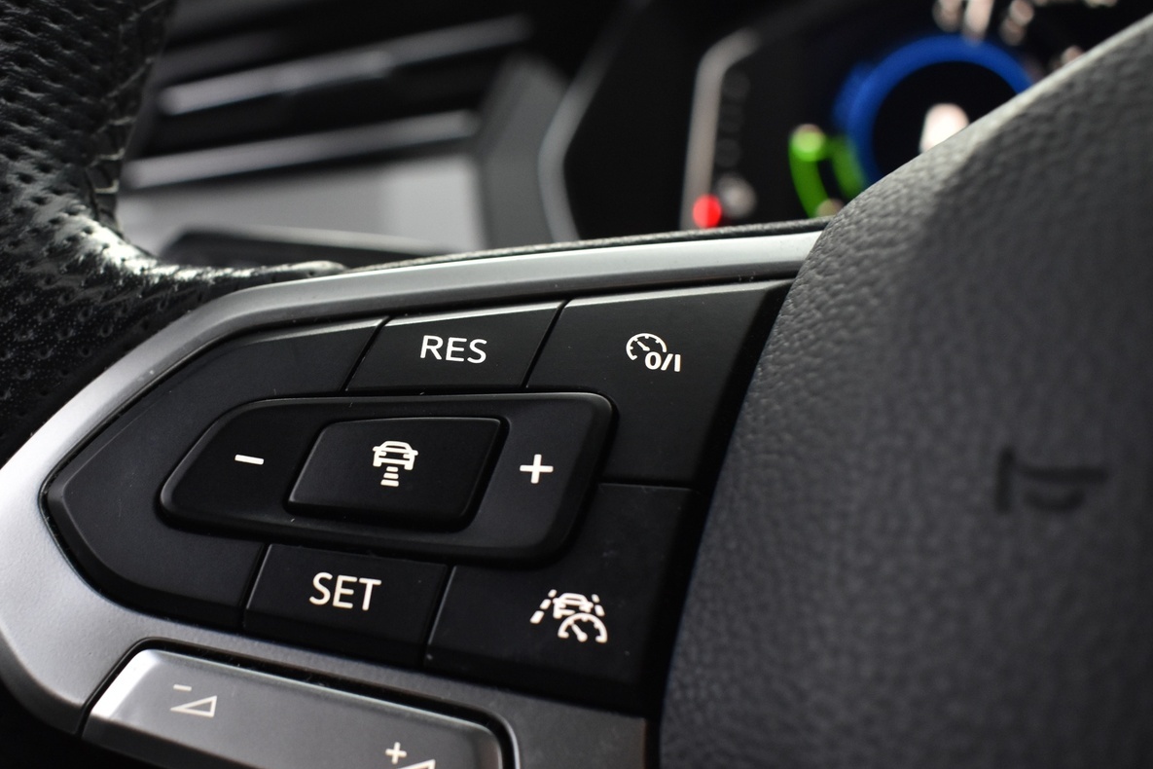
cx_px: 383
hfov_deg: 46.7
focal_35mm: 41
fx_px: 1313
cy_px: 494
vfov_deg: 32.4
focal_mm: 20
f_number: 5
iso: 1250
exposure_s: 1/15
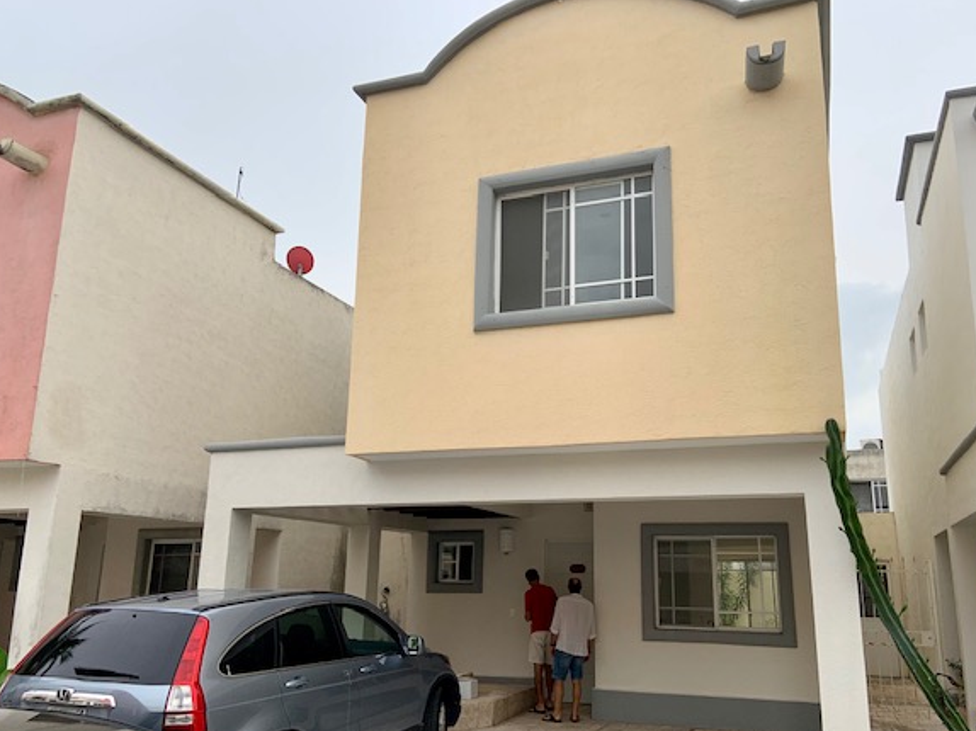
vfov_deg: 48.1
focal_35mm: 29
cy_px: 403
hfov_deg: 61.6
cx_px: 536
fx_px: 817
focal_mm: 4.25
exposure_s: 1/962
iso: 25
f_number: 1.8
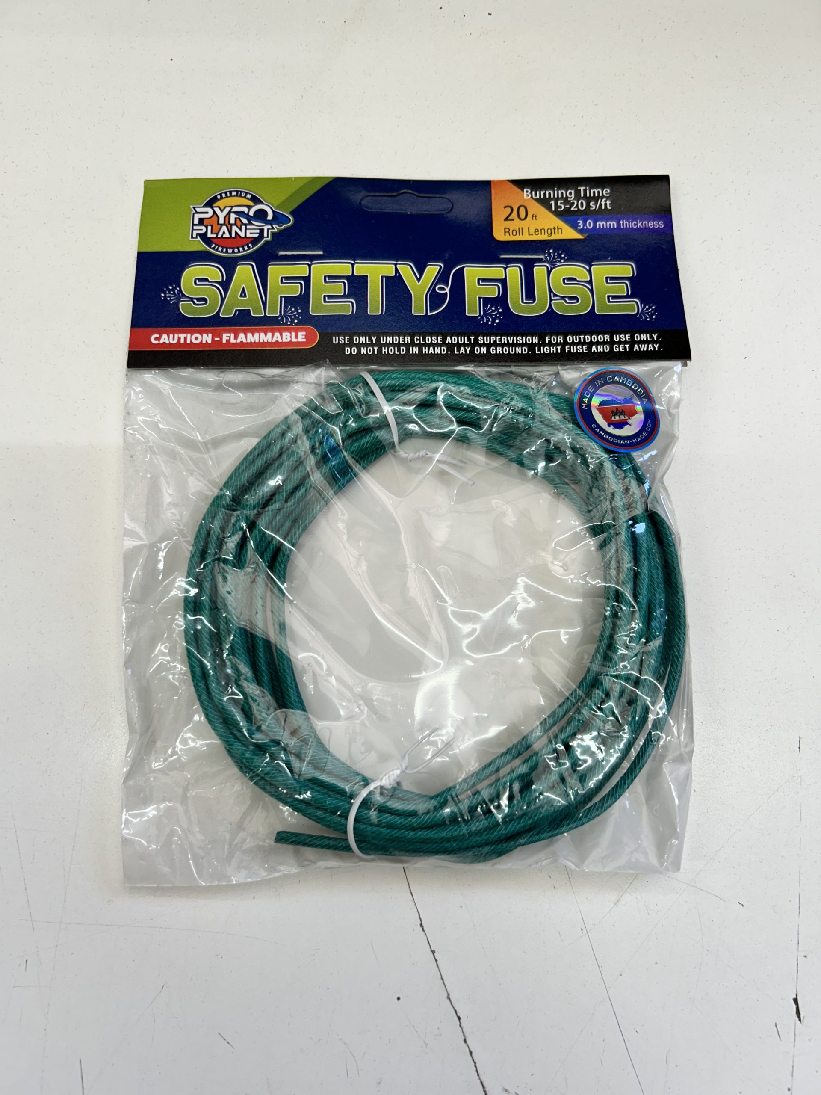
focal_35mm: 26
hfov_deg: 53.1
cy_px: 548
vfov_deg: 67.3
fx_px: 822
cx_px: 410
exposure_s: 1/125
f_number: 1.5
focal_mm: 5.7
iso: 32
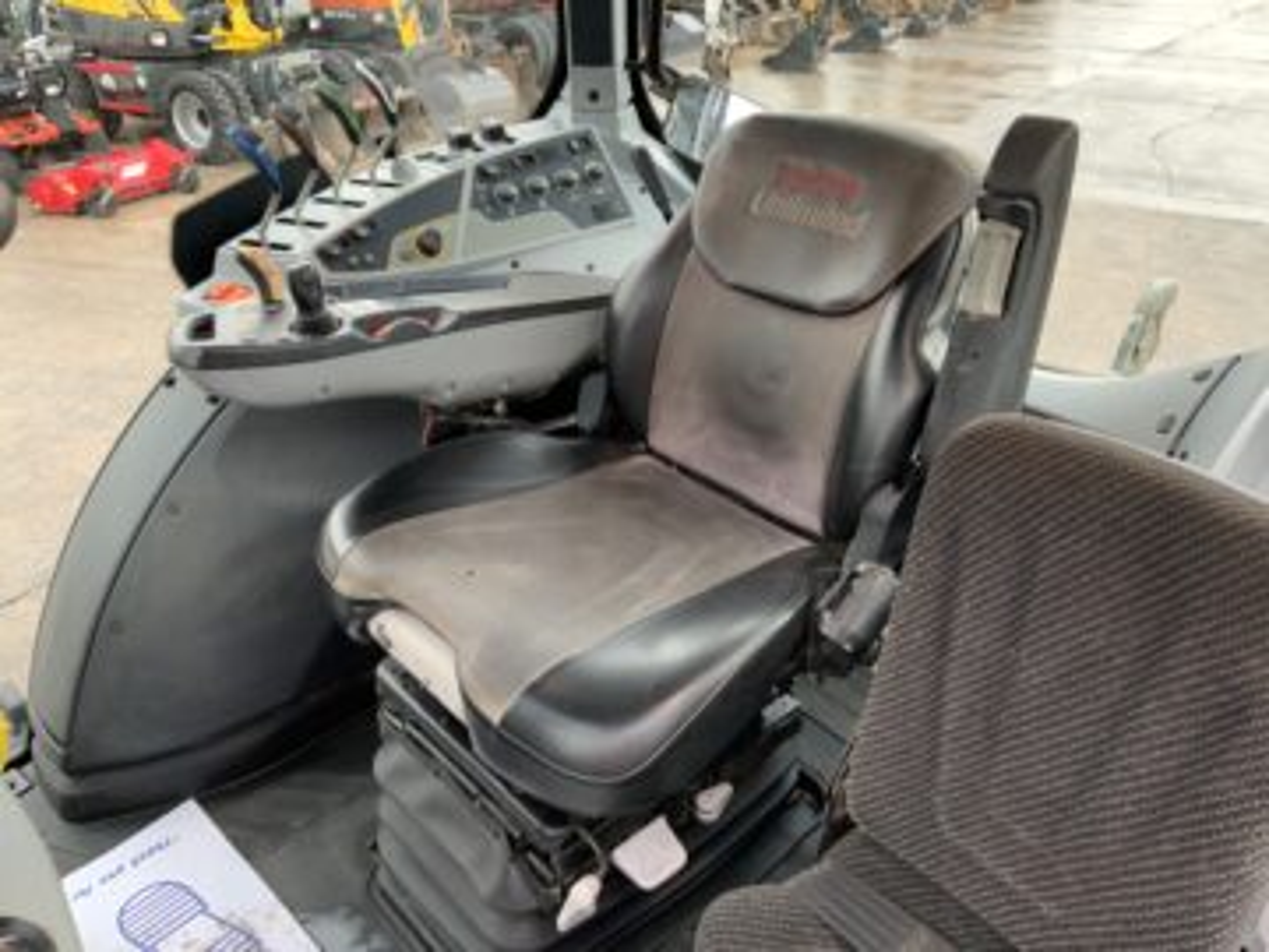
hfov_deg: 61.7
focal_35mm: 29
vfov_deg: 48.2
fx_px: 1063
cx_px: 634
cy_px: 476
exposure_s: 1/61
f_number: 1.8
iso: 64
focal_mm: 3
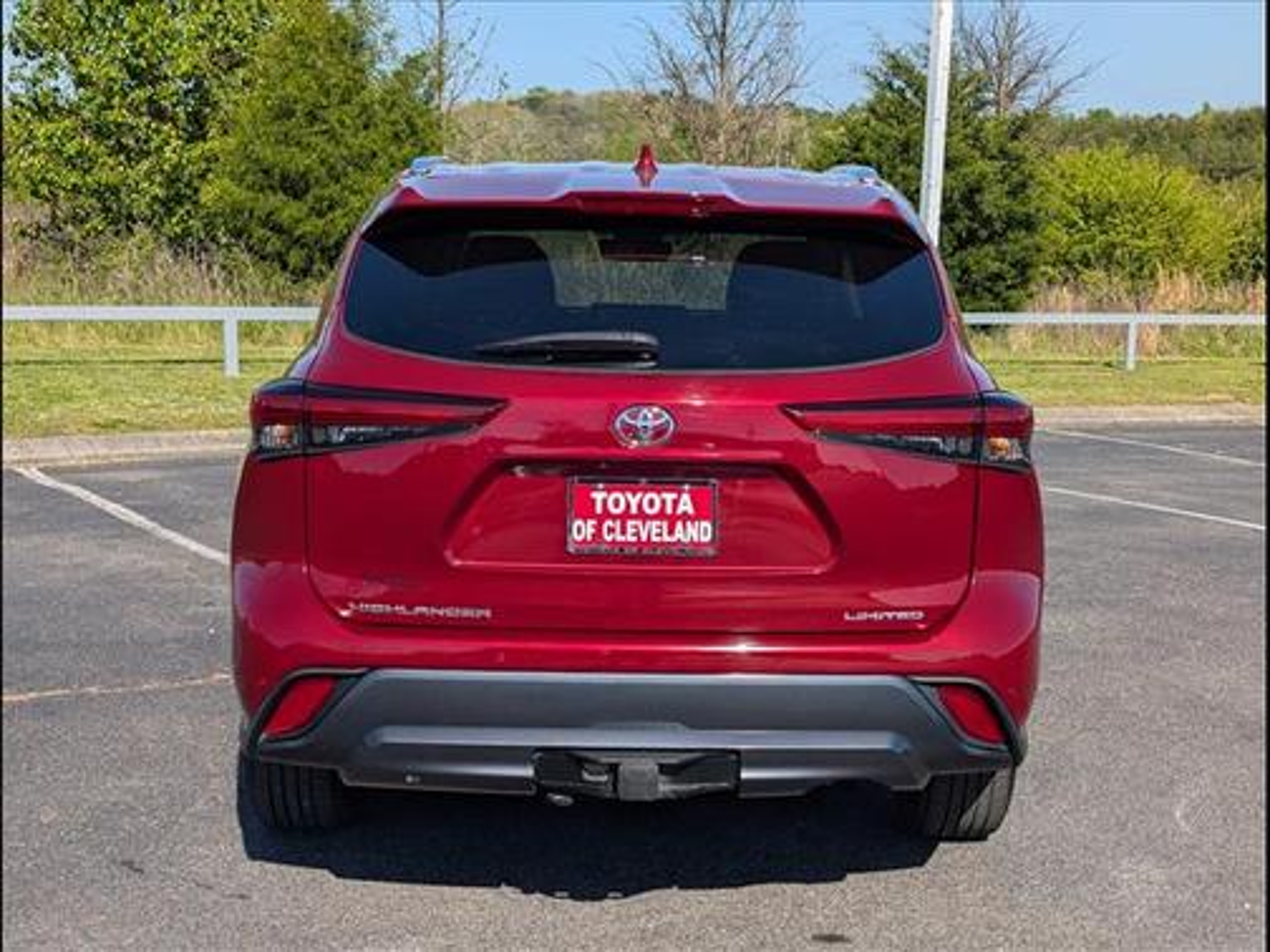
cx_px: 635
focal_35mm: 49
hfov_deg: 38.9
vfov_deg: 29.7
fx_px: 1798
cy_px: 476
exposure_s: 1/1667
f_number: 1.68
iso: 20
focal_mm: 6.9
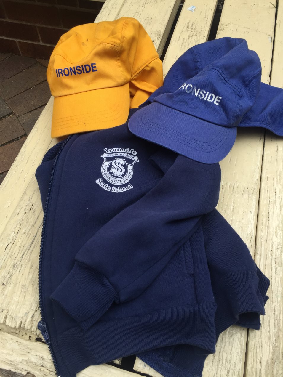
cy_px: 188
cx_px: 142
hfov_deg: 48.2
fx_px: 316
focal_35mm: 29
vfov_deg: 61.7
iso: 32
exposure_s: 1/276
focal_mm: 4.15
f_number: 2.2
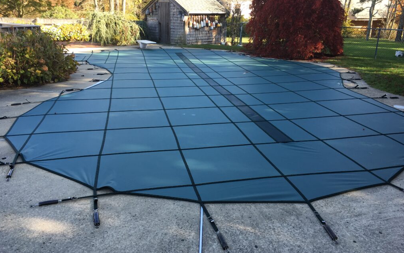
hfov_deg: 61.2
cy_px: 118
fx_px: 341
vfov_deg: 40.6
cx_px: 201
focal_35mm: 31
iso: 25
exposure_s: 1/196
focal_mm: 4.15
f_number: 2.2
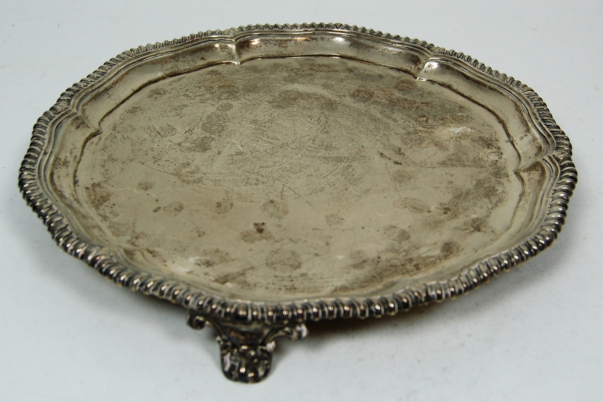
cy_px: 201
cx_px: 302
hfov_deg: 53.1
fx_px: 603
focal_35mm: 36
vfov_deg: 36.9
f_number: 5.6
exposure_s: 1/125
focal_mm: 24
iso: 400
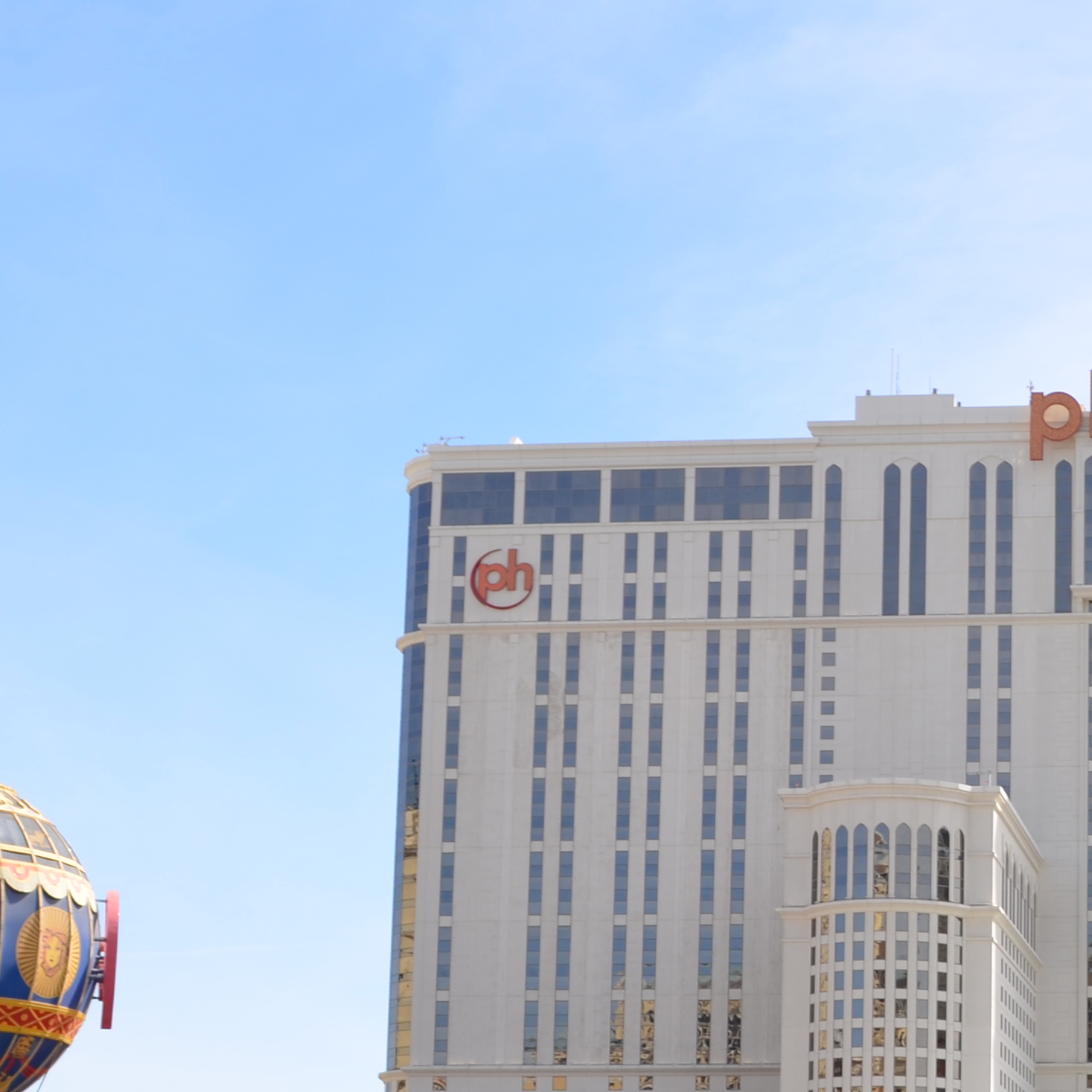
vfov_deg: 18.4
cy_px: 804
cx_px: 1134
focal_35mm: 94
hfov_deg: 18.0
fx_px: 3355
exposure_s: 1/200
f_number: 8
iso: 100
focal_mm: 22
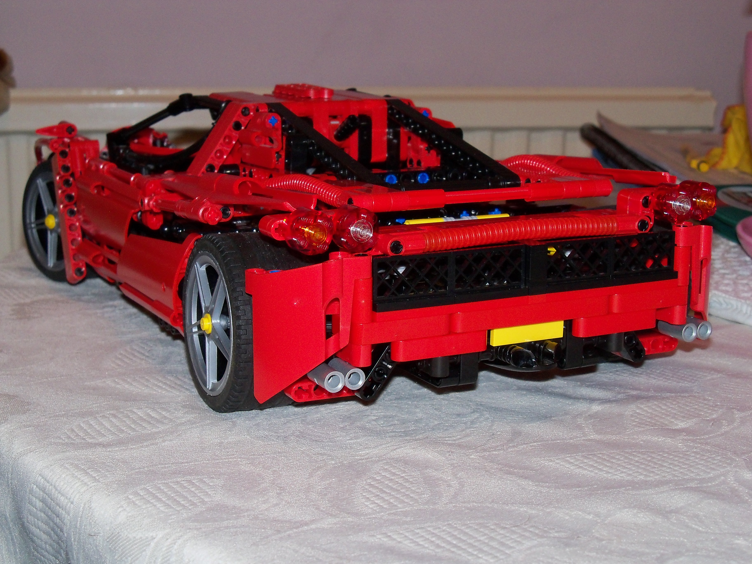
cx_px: 376
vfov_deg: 24.8
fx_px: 1282
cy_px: 282
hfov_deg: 32.7
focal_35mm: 59
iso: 200
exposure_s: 1/30
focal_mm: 10.5
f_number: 4
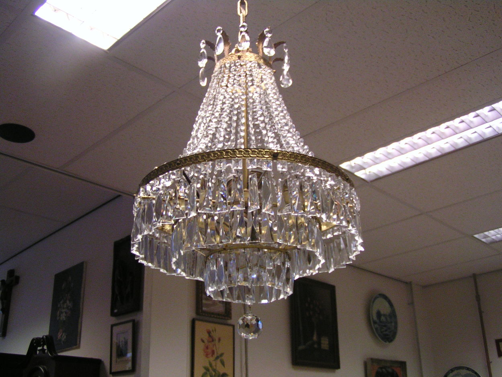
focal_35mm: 38
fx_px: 551
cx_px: 251
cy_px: 188
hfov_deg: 49.0
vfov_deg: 37.7
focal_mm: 5.8
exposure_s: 1/40
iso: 160
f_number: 2.8
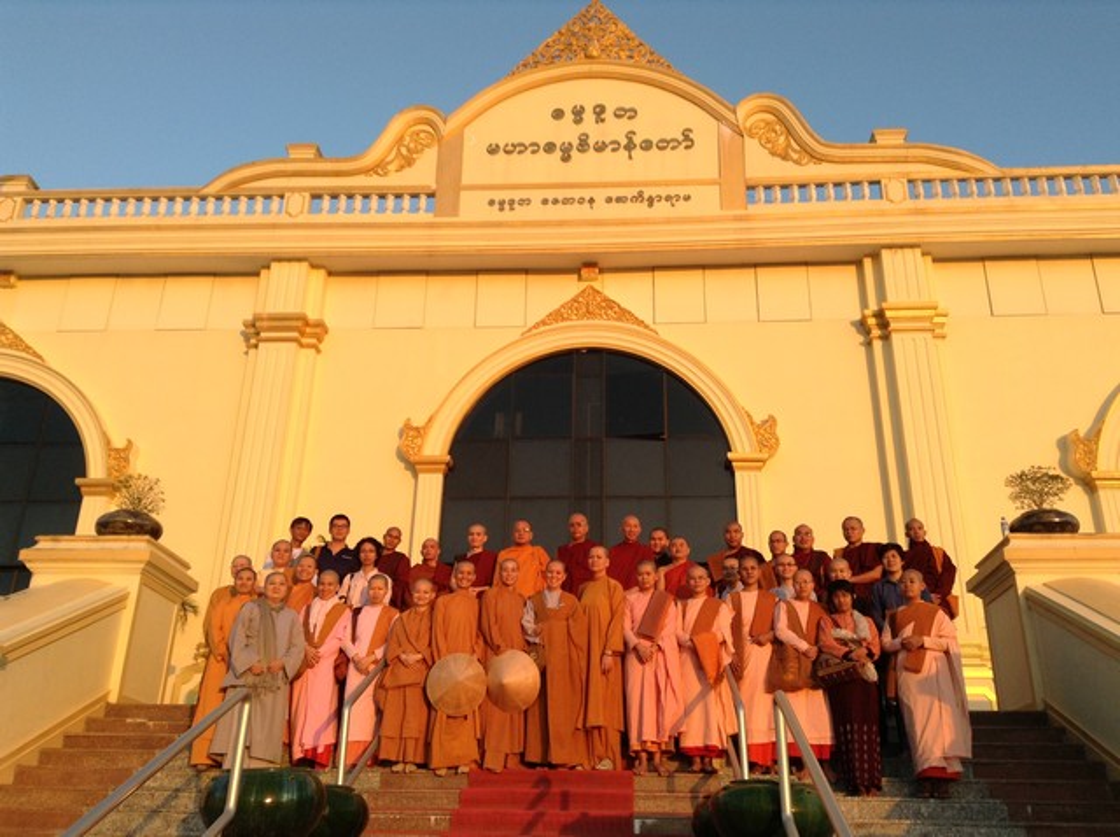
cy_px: 418
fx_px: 1066
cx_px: 560
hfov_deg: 55.4
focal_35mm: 33
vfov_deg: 42.8
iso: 32
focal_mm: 3.3
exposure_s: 1/231
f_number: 2.4
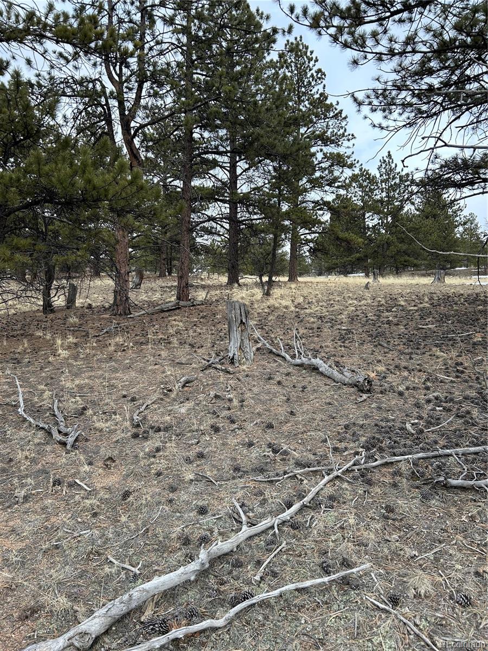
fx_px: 489
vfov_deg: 67.3
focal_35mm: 26
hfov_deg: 53.1
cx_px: 244
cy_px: 326
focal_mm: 5.7
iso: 50
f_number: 1.5
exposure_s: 1/982
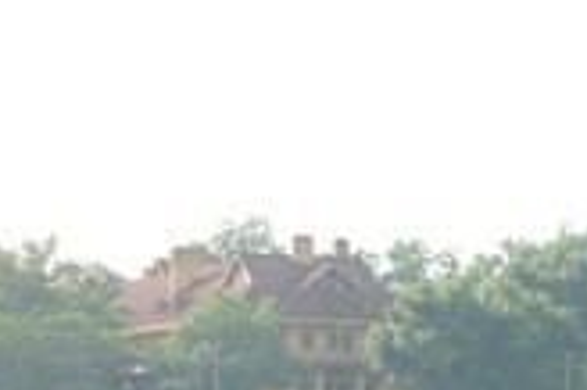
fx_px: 2688
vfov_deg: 8.2
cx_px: 424
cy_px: 519
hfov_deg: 12.4
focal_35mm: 165
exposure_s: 1/125
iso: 200
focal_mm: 24
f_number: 10
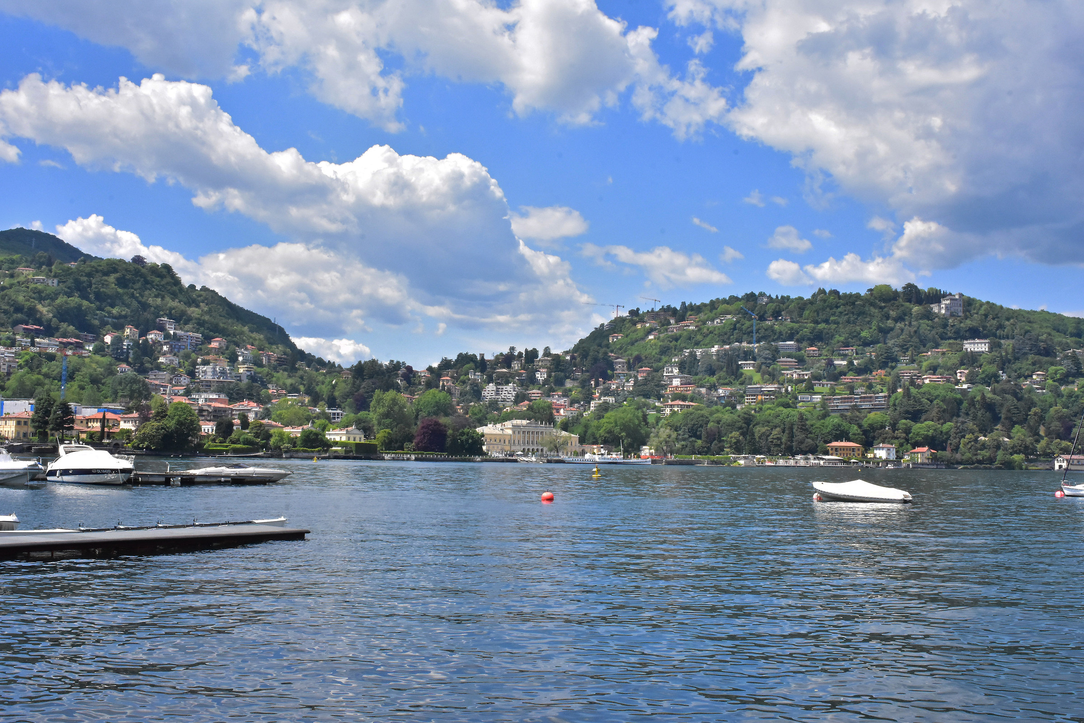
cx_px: 542
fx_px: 1084
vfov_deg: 36.9
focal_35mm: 36
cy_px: 362
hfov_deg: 53.1
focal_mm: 24
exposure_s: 1/500
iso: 2000
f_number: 20
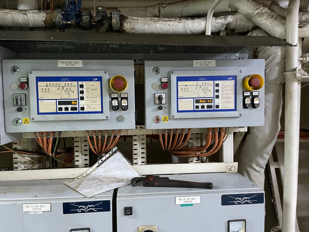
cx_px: 154
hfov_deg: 67.3
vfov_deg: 53.1
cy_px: 116
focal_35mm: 26
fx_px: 232
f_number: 1.6
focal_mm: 4.2
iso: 500
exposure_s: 1/30
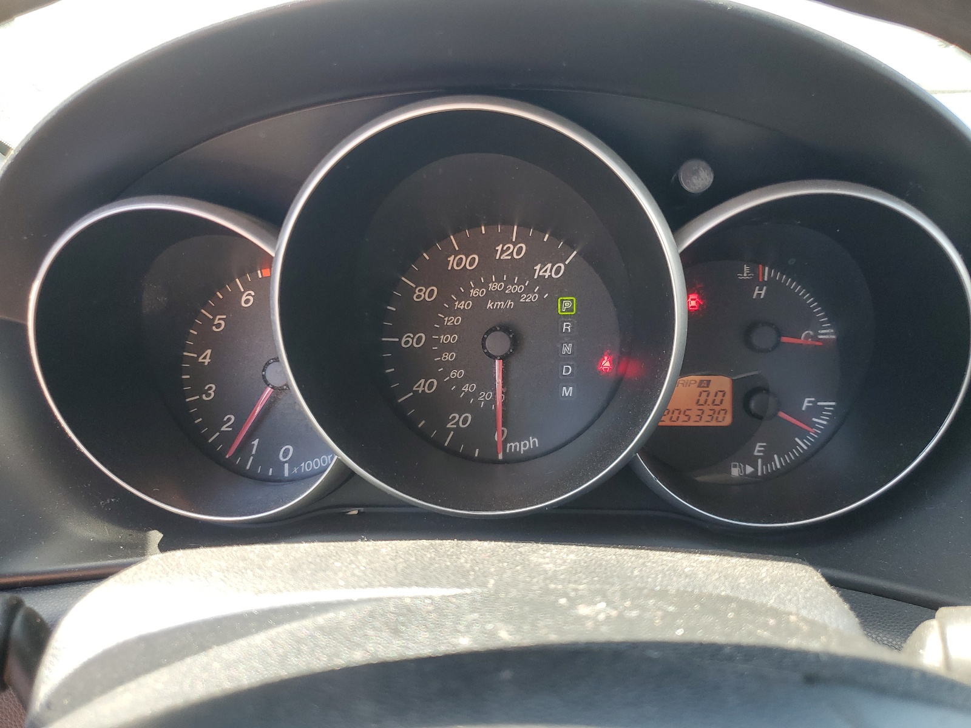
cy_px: 364
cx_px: 486
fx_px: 729
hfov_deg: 67.3
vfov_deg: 53.1
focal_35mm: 26
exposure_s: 1/120
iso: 53
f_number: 1.5
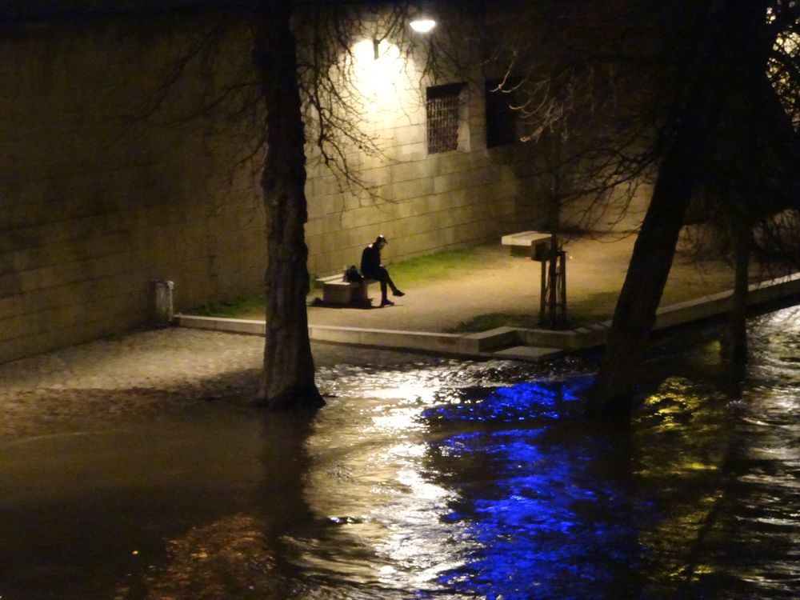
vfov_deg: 7.2
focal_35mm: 206
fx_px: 4761
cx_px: 400
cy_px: 300
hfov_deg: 9.6
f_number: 6.3
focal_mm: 35.17
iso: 3200
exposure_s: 1/8
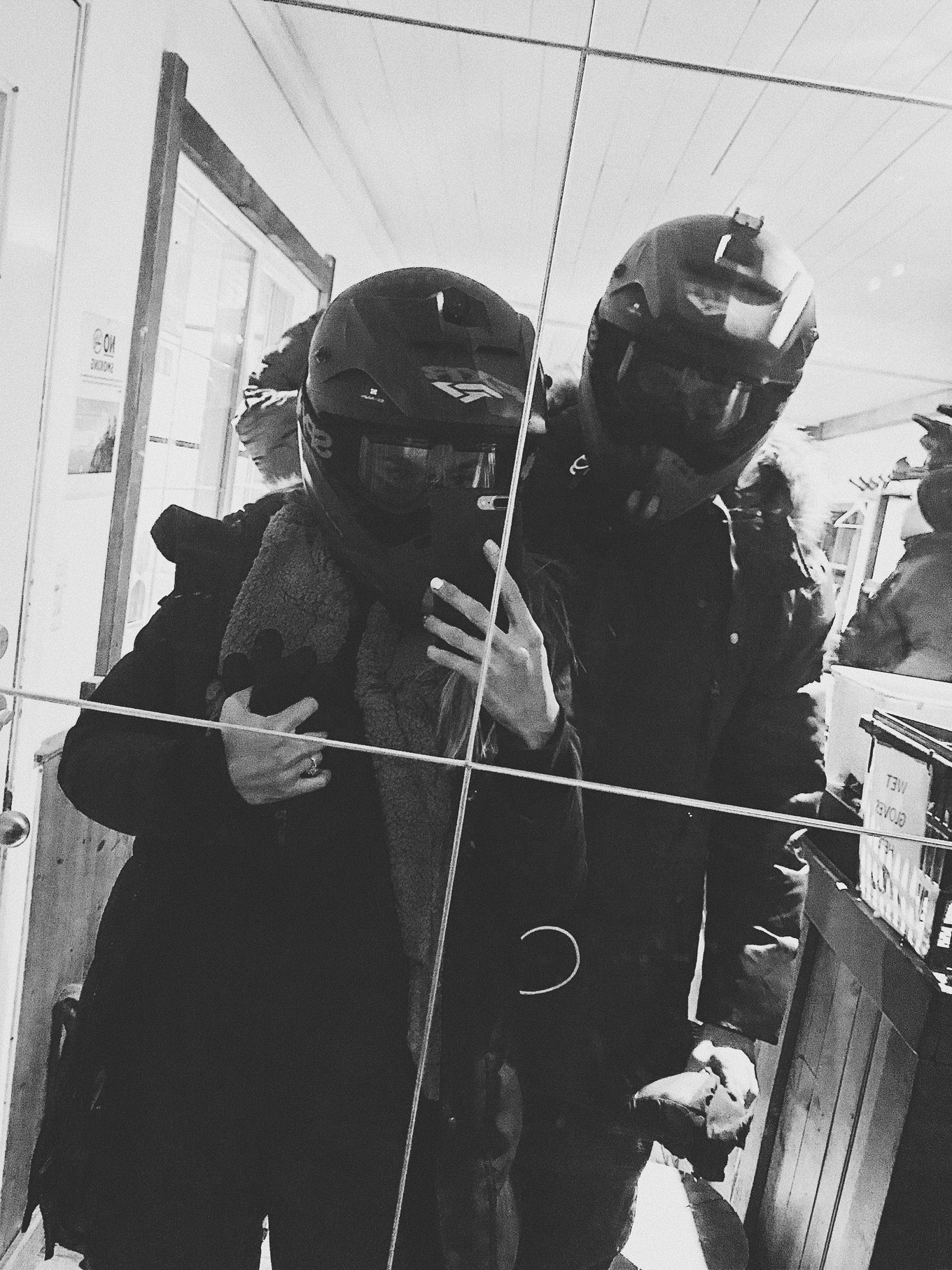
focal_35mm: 28
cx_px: 476
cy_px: 635
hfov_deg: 49.8
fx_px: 1027
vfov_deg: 63.4
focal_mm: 3.99
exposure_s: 1/4
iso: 125
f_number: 1.8
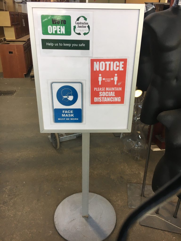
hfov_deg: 48.2
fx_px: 202
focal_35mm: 29
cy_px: 120
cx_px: 90
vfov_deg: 61.7
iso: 25
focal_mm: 4.15
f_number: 2.2
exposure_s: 1/30
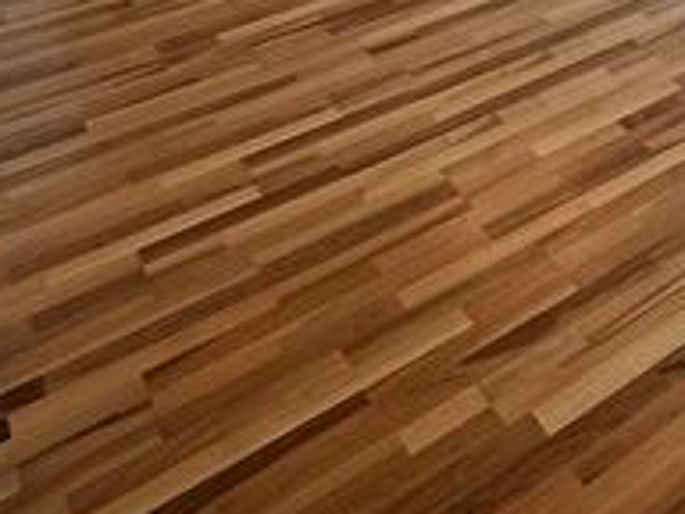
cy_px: -227
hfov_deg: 30.6
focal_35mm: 51
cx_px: 860
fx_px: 1009
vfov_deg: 23.6
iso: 40
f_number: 2.2
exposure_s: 1/133
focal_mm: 2.22
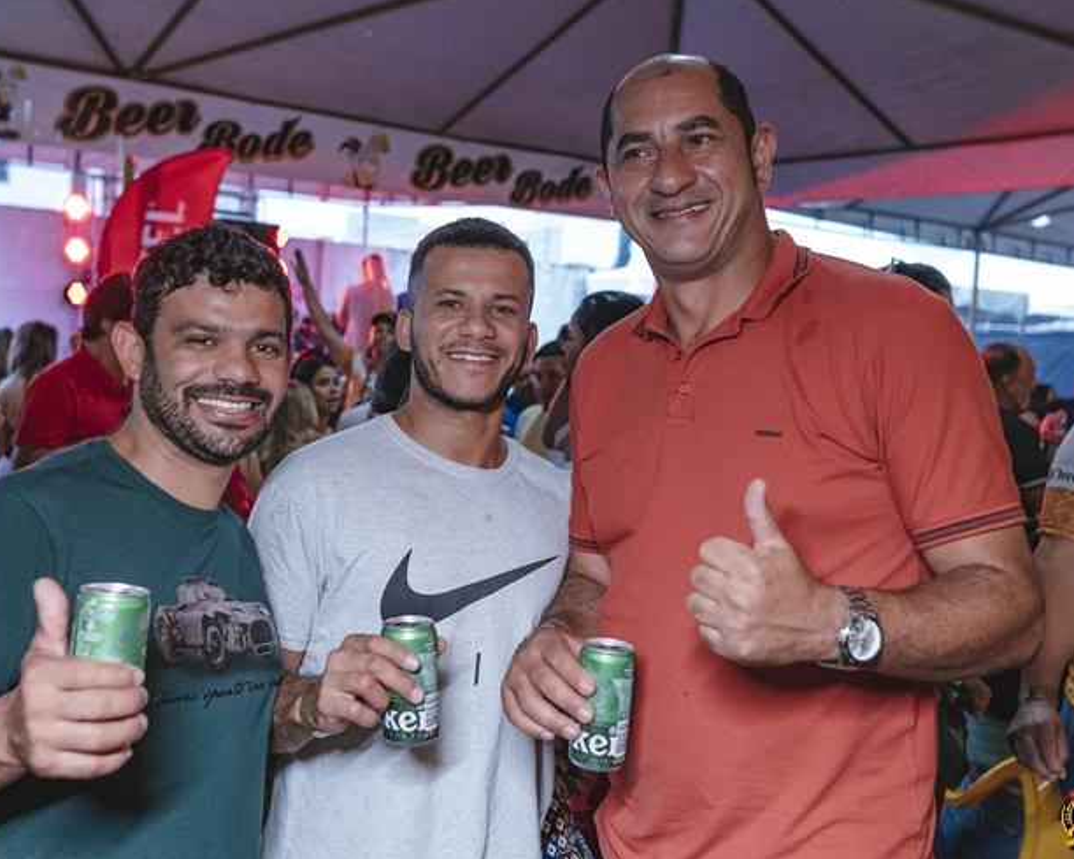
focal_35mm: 41
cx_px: 490
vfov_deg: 36.5
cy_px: 430
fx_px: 1303
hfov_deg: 44.8
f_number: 2.5
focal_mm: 24
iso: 2500
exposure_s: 1/200
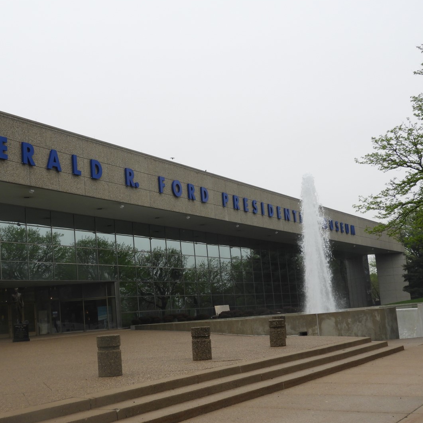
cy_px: 210
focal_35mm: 54
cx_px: 166
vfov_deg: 31.6
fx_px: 747
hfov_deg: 31.5
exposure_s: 1/160
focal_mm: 8.1
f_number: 4
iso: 100
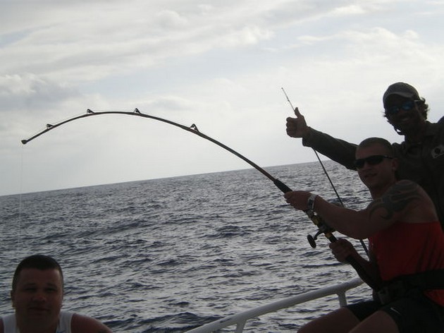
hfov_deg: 22.5
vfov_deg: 17.0
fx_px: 1115
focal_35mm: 87
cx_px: 222
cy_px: 166
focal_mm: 15.3
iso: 50
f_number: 7.5
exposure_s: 1/320
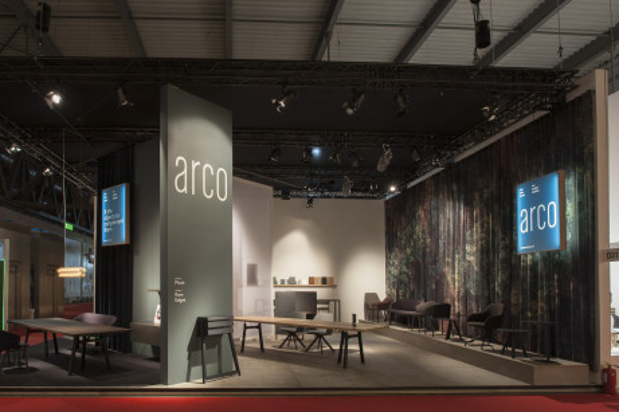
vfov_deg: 59.3
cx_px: 248
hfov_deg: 80.3
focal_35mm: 21
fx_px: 361
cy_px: 229
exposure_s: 1/10
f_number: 10
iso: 400
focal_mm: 17
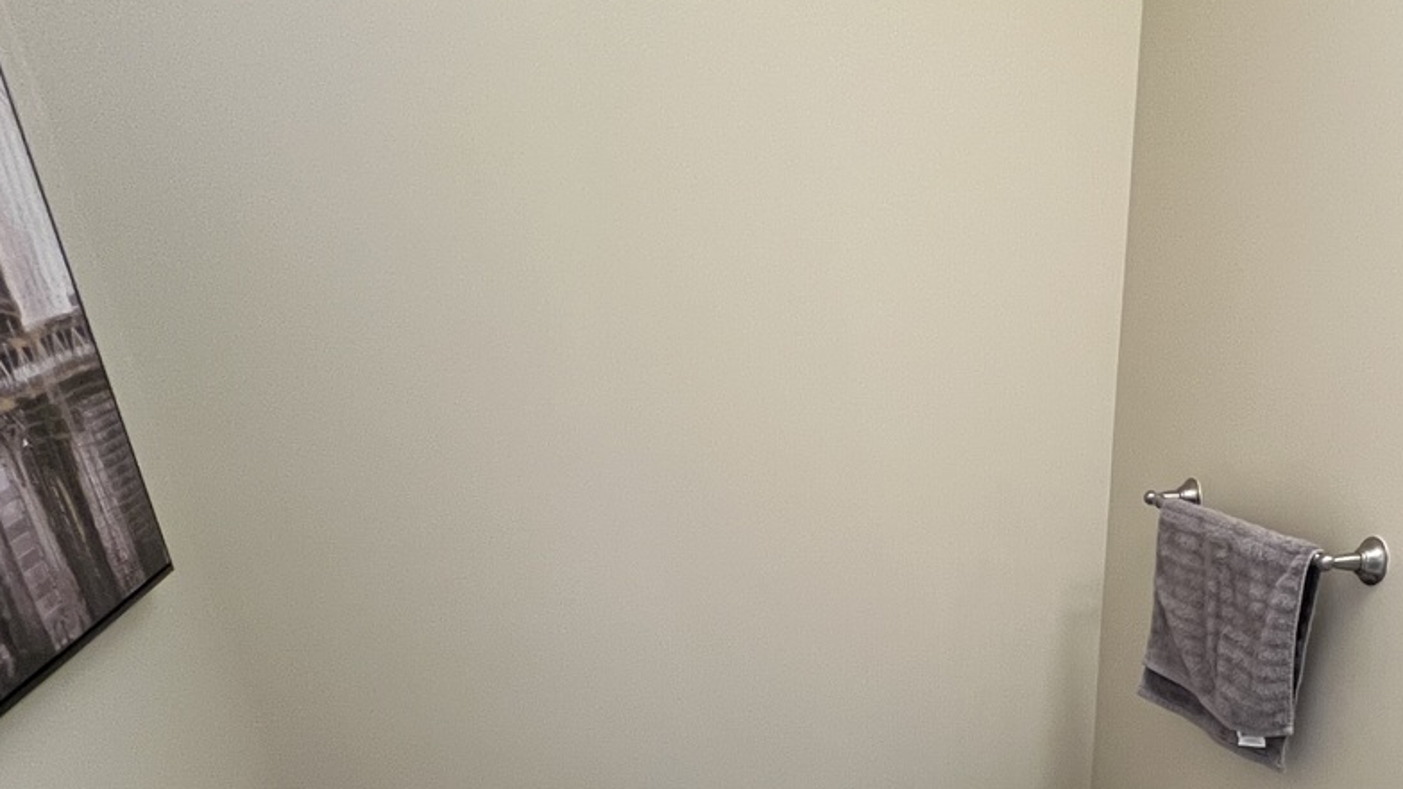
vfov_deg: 36.8
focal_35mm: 26
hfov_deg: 65.3
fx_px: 967
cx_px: 1127
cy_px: 884
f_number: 1.8
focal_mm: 1.57
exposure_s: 1/60
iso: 320
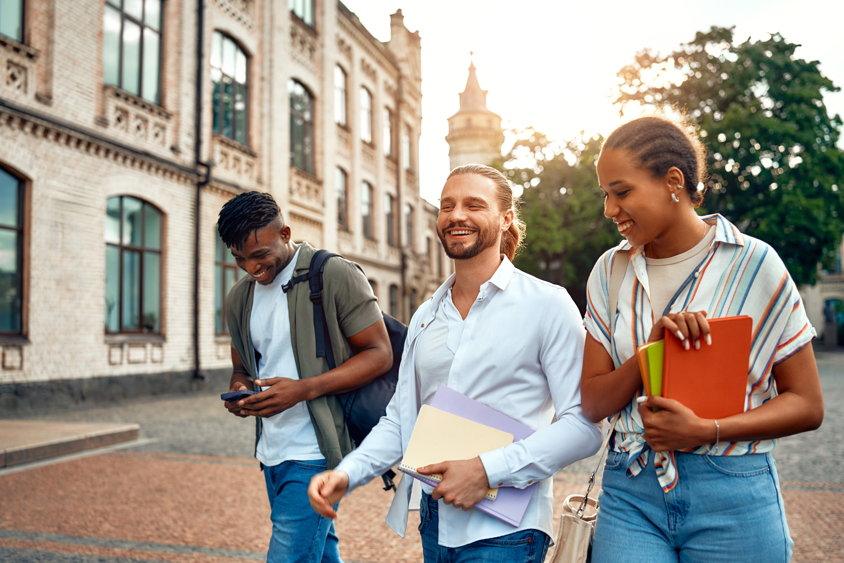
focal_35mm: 35
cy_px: 282
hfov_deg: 54.4
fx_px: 820
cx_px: 422
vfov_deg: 37.9
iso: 100
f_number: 2.2
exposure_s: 1/200
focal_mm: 35
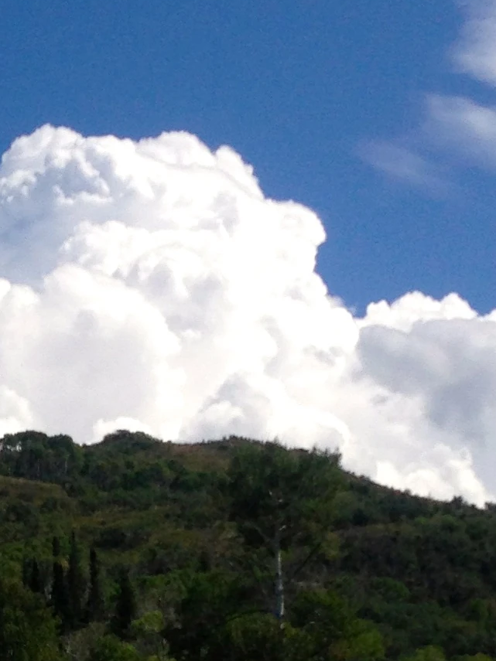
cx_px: 130
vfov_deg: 15.5
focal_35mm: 126
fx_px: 2408
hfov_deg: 11.7
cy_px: 601
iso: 50
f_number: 2.4
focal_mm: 4.13
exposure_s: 1/3390
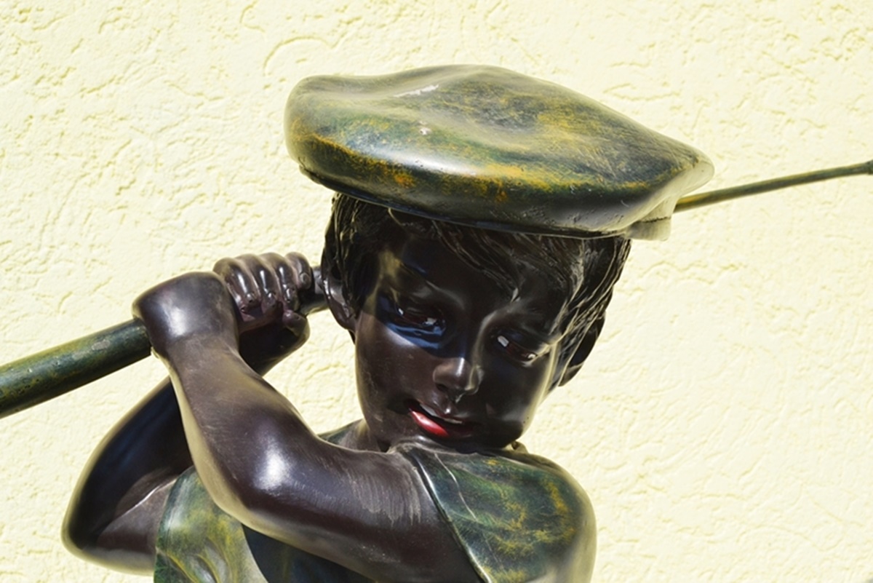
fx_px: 1164
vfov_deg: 28.1
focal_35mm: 48
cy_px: 292
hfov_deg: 41.1
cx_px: 436
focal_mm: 32
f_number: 11
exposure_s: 1/500
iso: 320
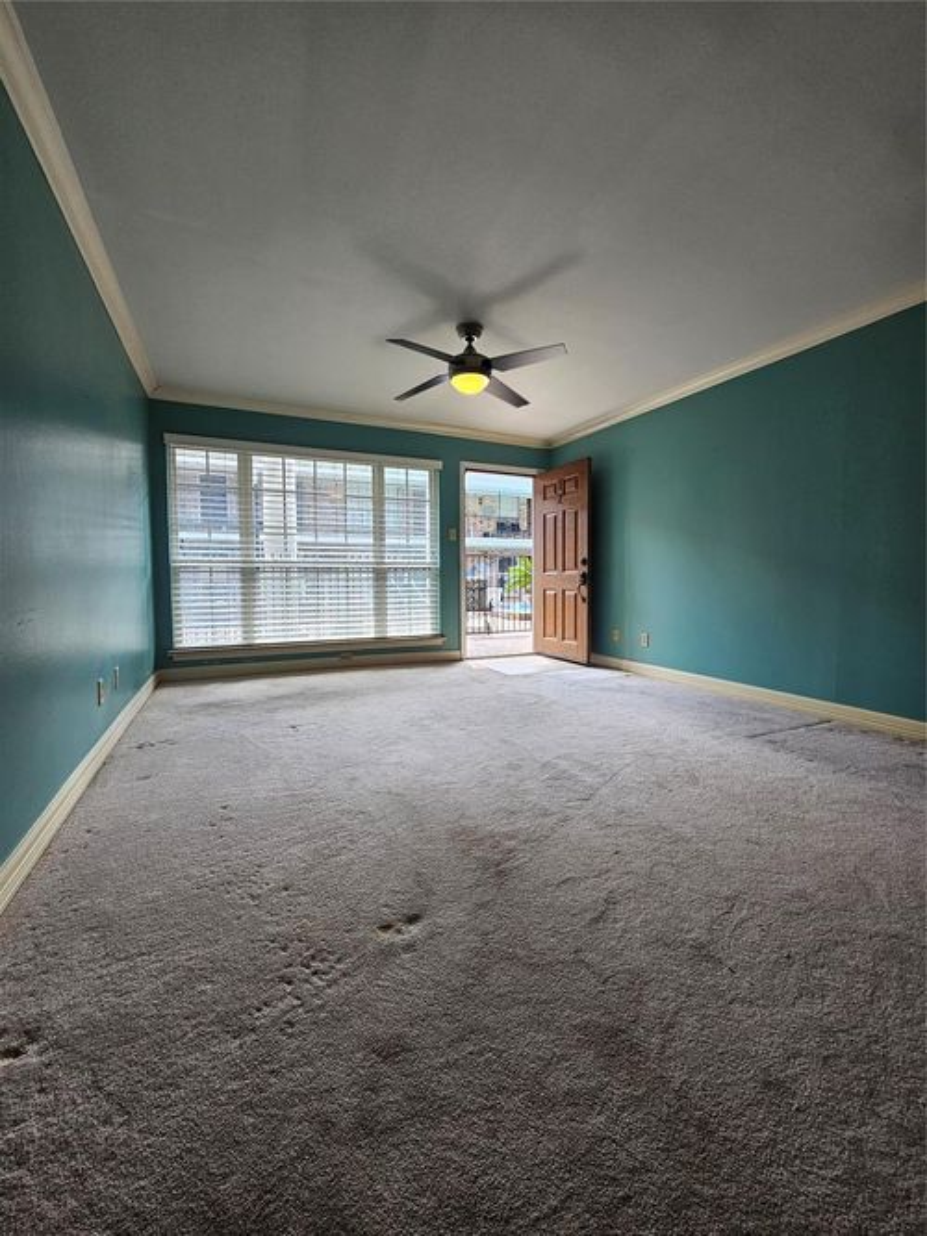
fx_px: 464
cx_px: 464
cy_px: 618
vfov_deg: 106.2
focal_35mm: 13
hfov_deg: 89.9
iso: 160
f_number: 2.2
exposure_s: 1/207
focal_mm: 2.2
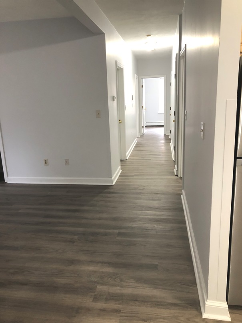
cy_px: 162
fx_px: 261
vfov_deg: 63.4
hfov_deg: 49.8
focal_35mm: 28
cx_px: 121
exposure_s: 1/15
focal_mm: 3.99
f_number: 1.8
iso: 64
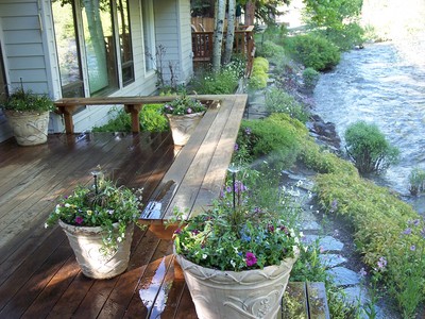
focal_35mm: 39
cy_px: 160
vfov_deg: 36.8
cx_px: 212
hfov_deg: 47.9
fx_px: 479
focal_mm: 8
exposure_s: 1/45
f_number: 3.4
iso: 100
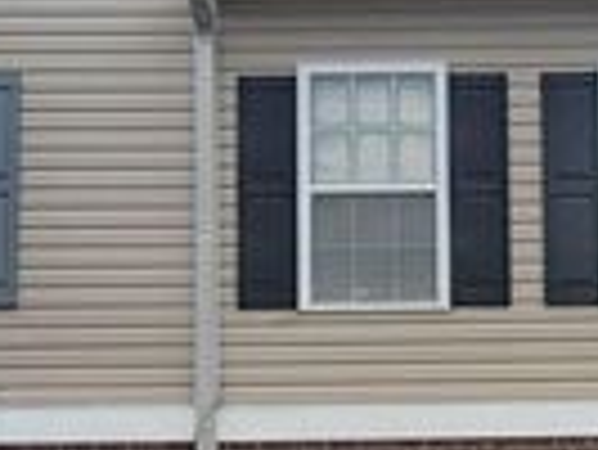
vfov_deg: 15.3
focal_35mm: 94
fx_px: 1625
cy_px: 506
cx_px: 522
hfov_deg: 20.5
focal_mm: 3.08
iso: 32
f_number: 2
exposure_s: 1/1084
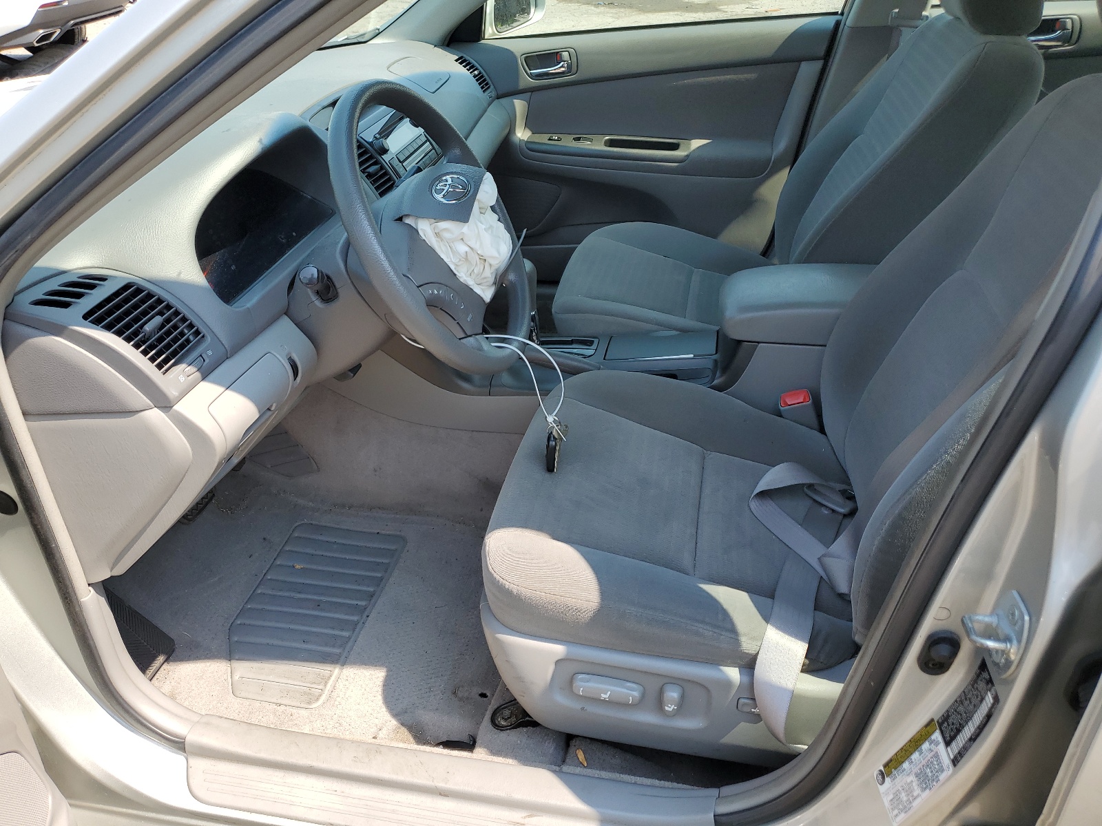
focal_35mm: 26
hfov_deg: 67.3
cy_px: 413
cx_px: 551
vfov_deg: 53.1
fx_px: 828
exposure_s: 1/833
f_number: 1.5
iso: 50
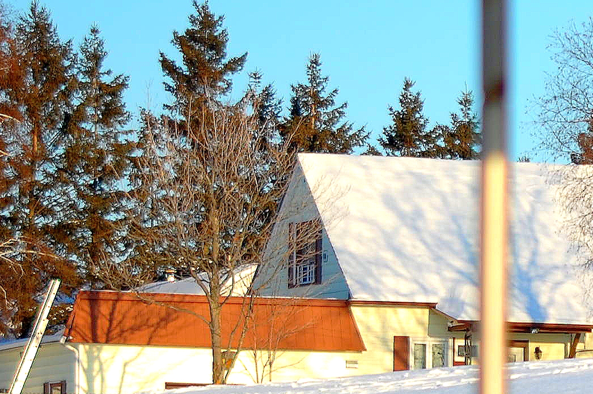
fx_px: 5679
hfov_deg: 5.9
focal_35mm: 345
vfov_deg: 4.0
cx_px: 803
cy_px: 438
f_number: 5.6
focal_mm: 80
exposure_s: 1/800
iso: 200
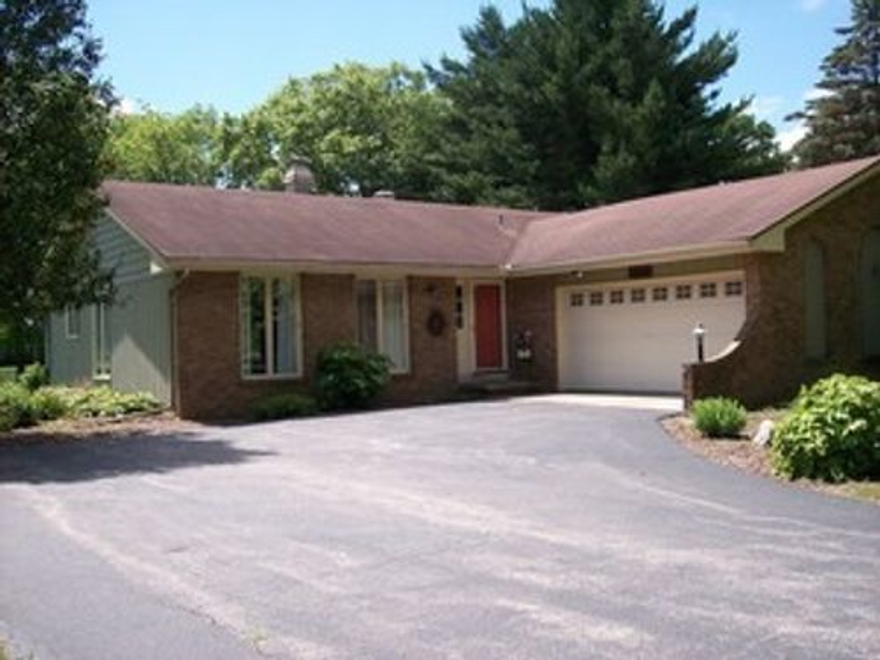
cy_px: 330
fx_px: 991
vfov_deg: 36.8
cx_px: 440
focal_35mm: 39
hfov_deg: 47.9
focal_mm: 8
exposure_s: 1/750
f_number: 3.4
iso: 100
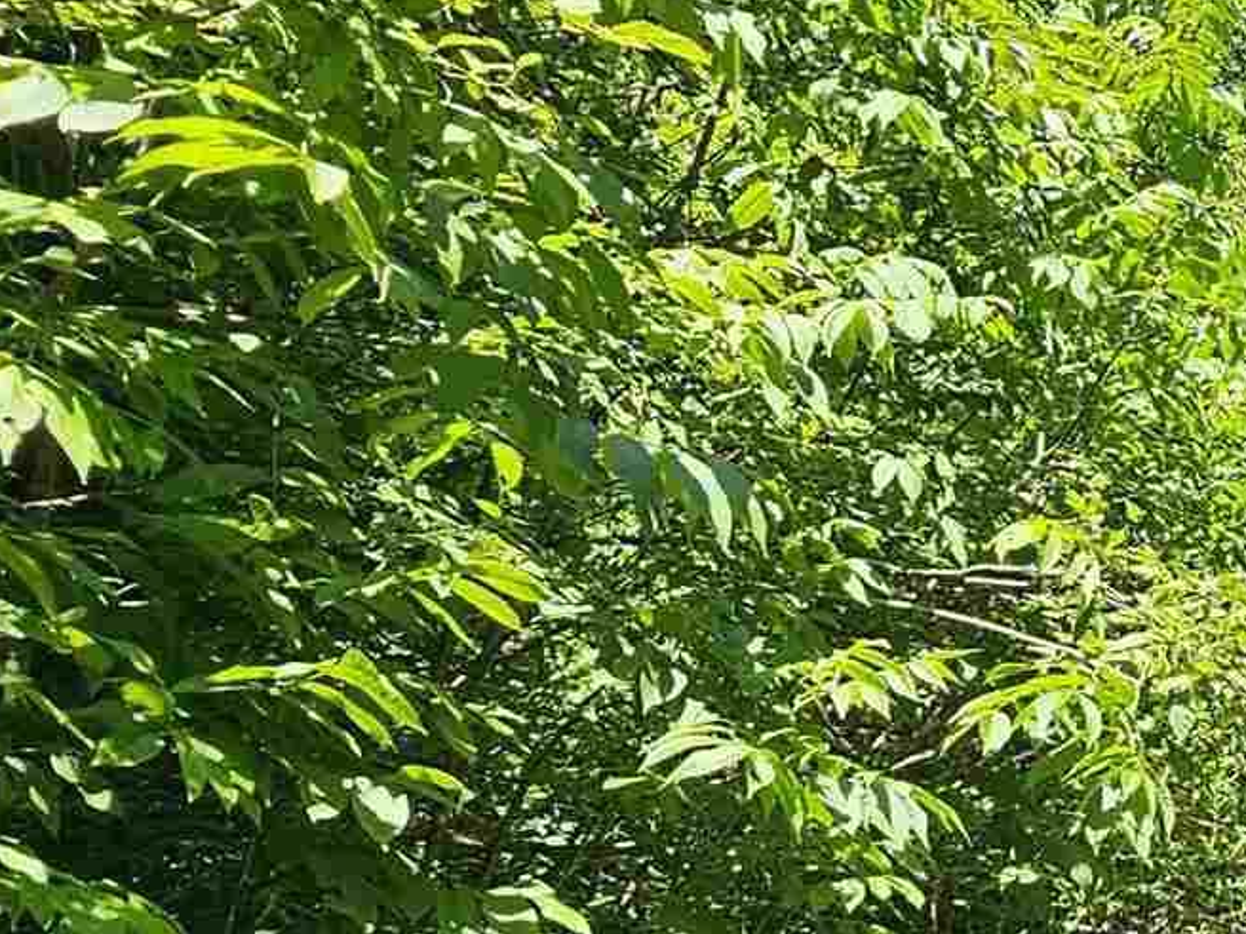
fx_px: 2195
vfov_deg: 23.8
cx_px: 1807
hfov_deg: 25.1
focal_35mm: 61
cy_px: 692
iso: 50
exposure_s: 1/717
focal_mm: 2.2
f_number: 2.2
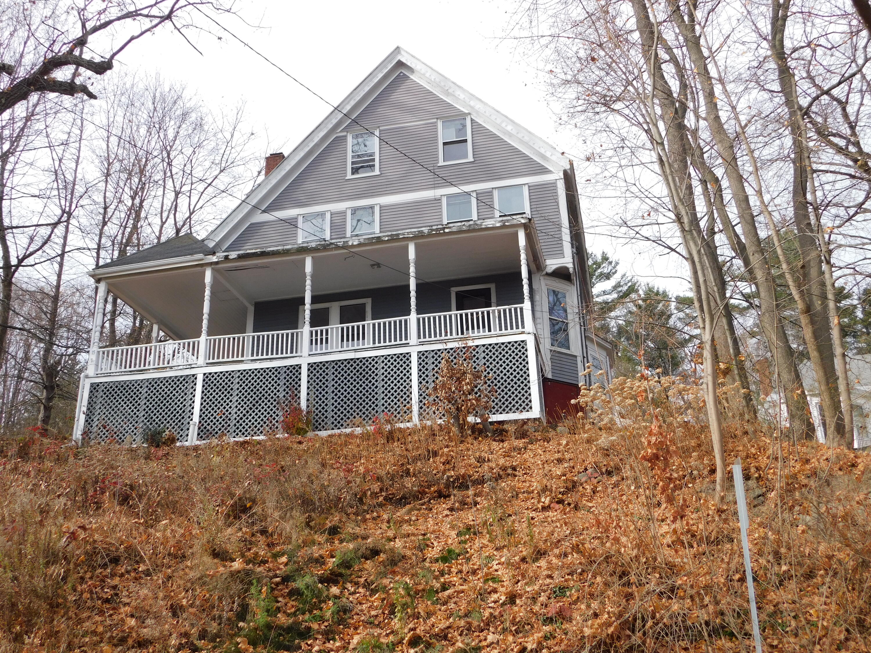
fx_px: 906
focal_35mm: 36
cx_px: 436
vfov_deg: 39.7
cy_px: 326
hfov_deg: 51.4
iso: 125
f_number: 3.5
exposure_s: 1/400
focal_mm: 6.3
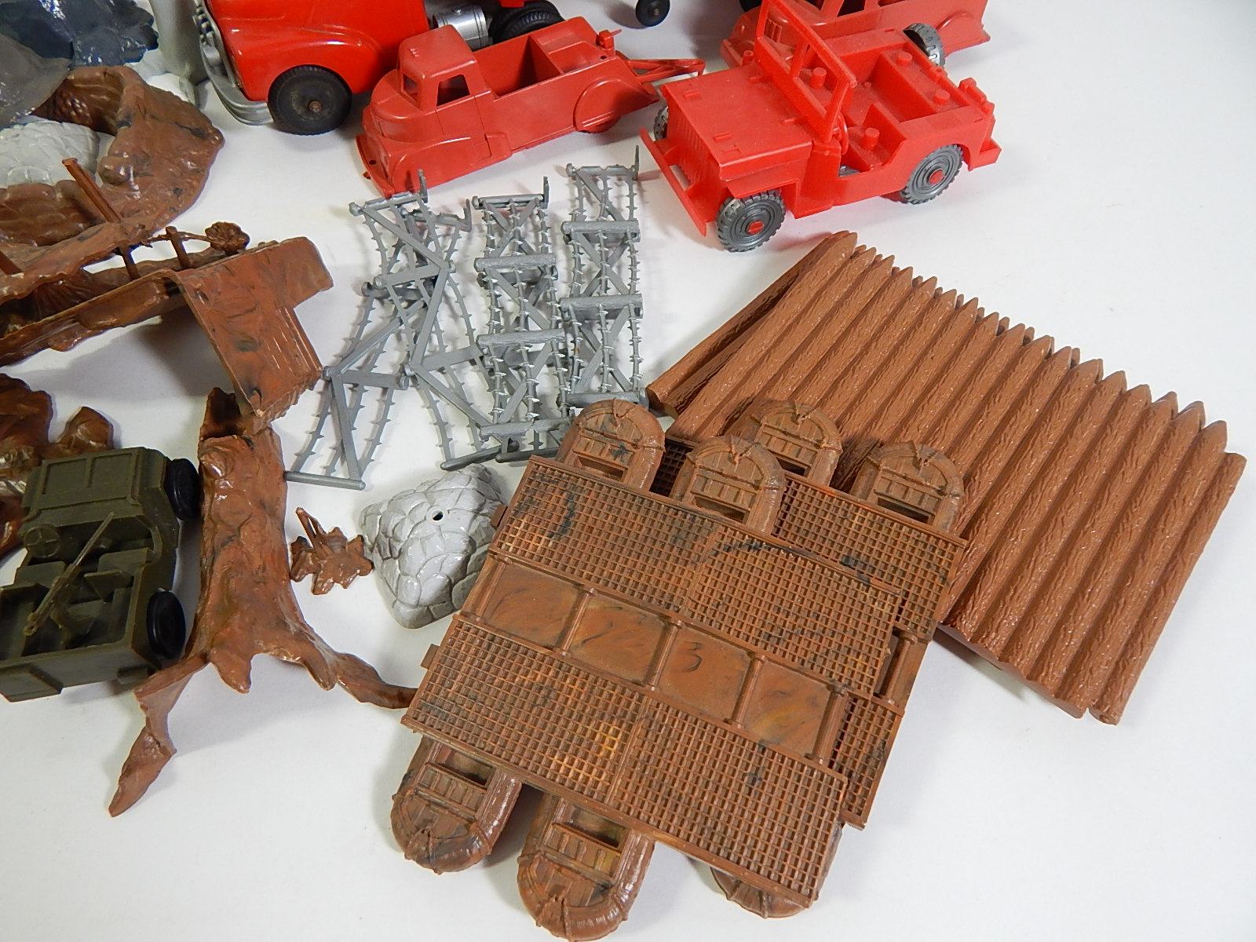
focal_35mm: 22
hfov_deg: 76.4
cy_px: 471
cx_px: 628
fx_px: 798
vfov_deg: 61.1
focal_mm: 4
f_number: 3
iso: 160
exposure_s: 1/30
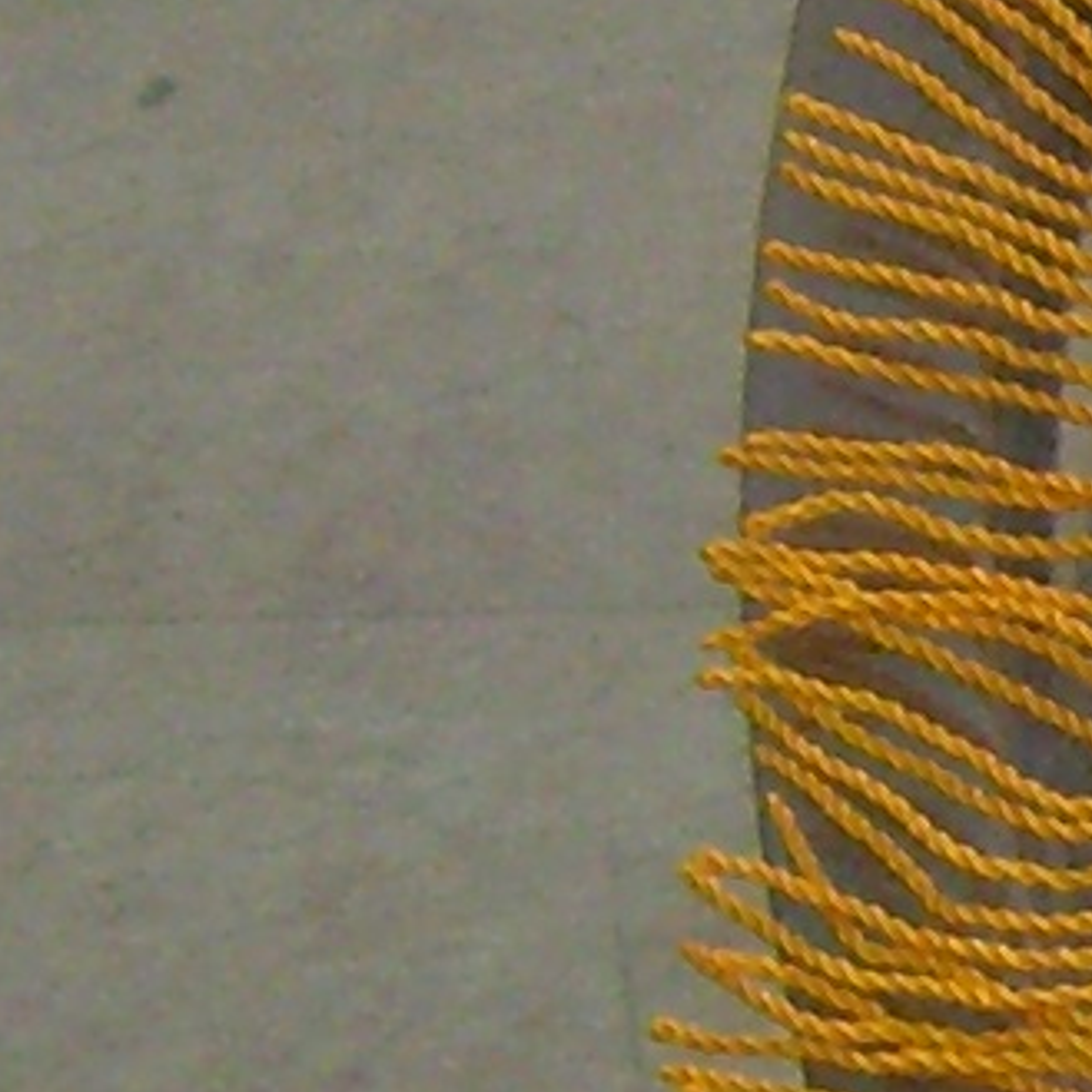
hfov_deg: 5.1
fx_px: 11207
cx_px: 4102
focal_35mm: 314
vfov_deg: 5.6
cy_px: 1318
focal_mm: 6.2
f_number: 2.7
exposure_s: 1/80
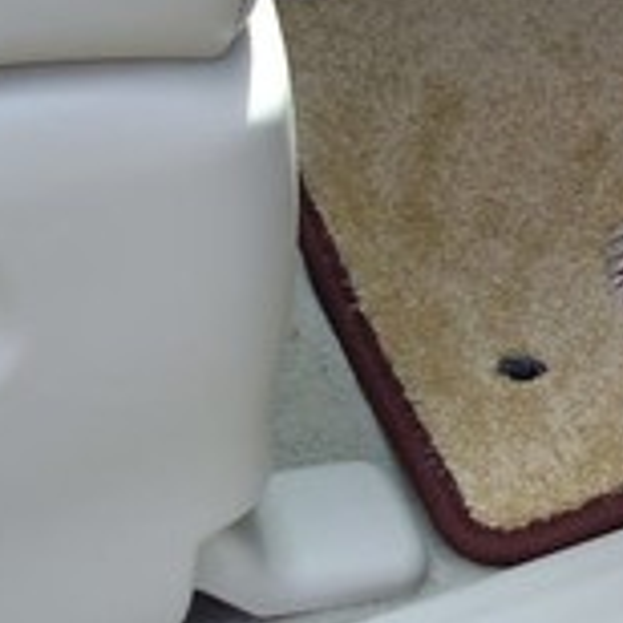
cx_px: 821
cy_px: 196
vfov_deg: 19.9
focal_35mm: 87
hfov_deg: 18.5
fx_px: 1771
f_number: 2.7
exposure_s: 1/160
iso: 80
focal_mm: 6
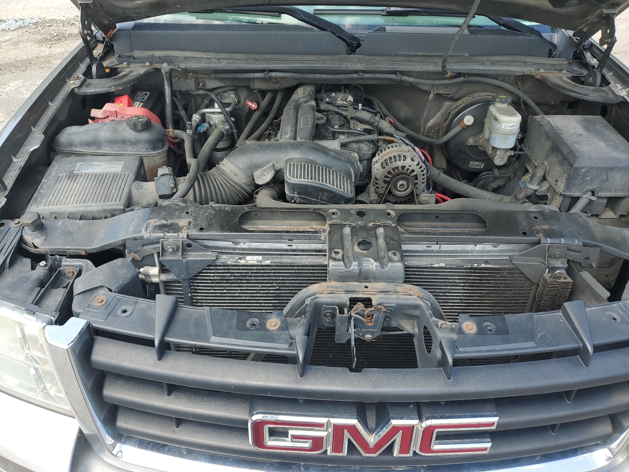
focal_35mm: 26
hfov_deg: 67.3
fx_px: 472
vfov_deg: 53.1
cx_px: 314
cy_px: 236
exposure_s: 1/556
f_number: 1.5
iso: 50
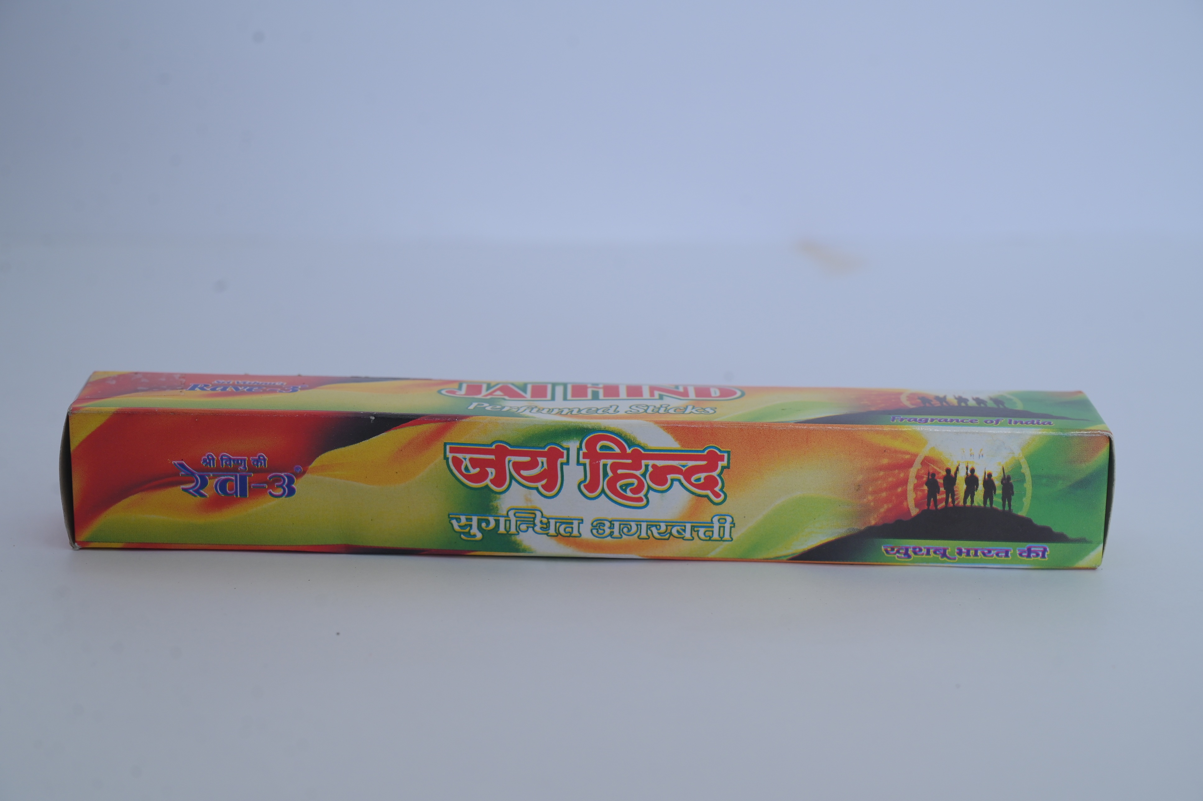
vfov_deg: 19.4
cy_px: 400
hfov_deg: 28.9
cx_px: 602
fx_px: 2338
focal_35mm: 70
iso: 160
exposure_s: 1/125
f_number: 7.1
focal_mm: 70
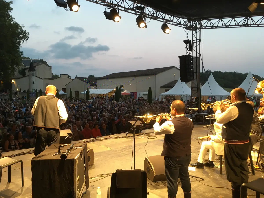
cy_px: 99
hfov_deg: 61.7
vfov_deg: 48.2
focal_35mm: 29
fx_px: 221
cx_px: 132
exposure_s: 1/33
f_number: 2.2
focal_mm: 4.15
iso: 80
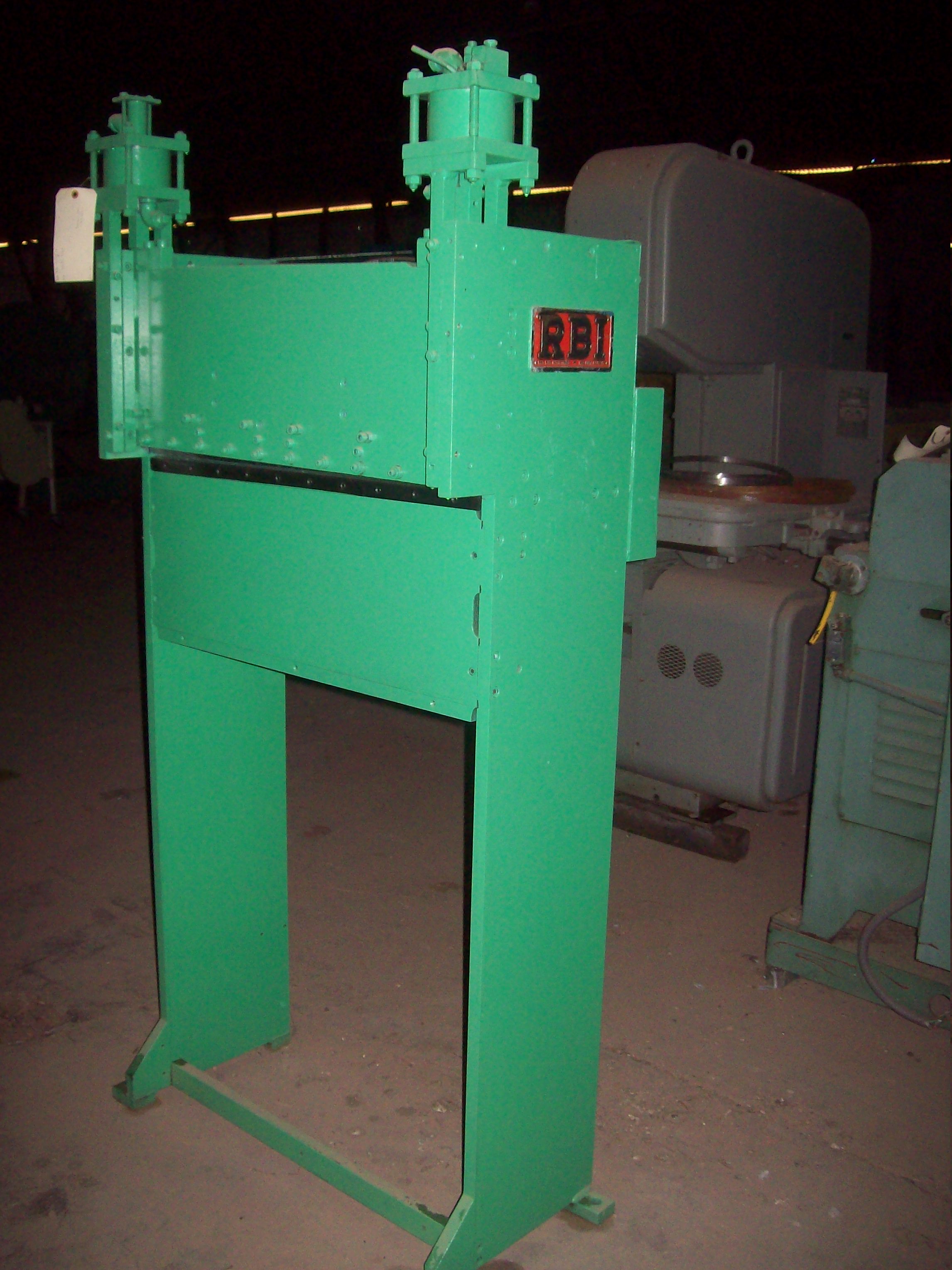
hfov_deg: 39.7
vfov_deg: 51.4
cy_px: 635
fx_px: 1320
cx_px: 476
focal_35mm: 36
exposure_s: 1/64
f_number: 2.7
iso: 200
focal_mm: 6
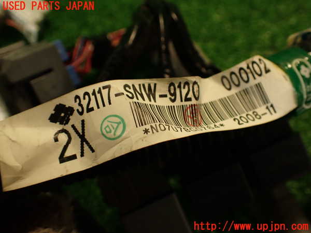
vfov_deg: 44.2
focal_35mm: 32
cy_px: 116
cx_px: 156
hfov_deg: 56.8
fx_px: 287
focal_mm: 5.79
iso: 200
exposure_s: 1/40
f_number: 2.4
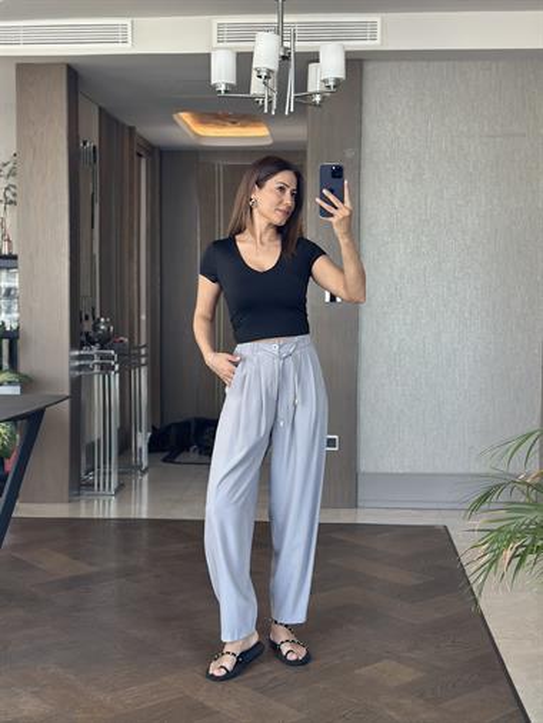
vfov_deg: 39.6
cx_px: 272
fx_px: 1003
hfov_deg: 30.3
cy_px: 362
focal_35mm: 48
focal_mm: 6.86
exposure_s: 1/98
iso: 125
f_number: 1.78
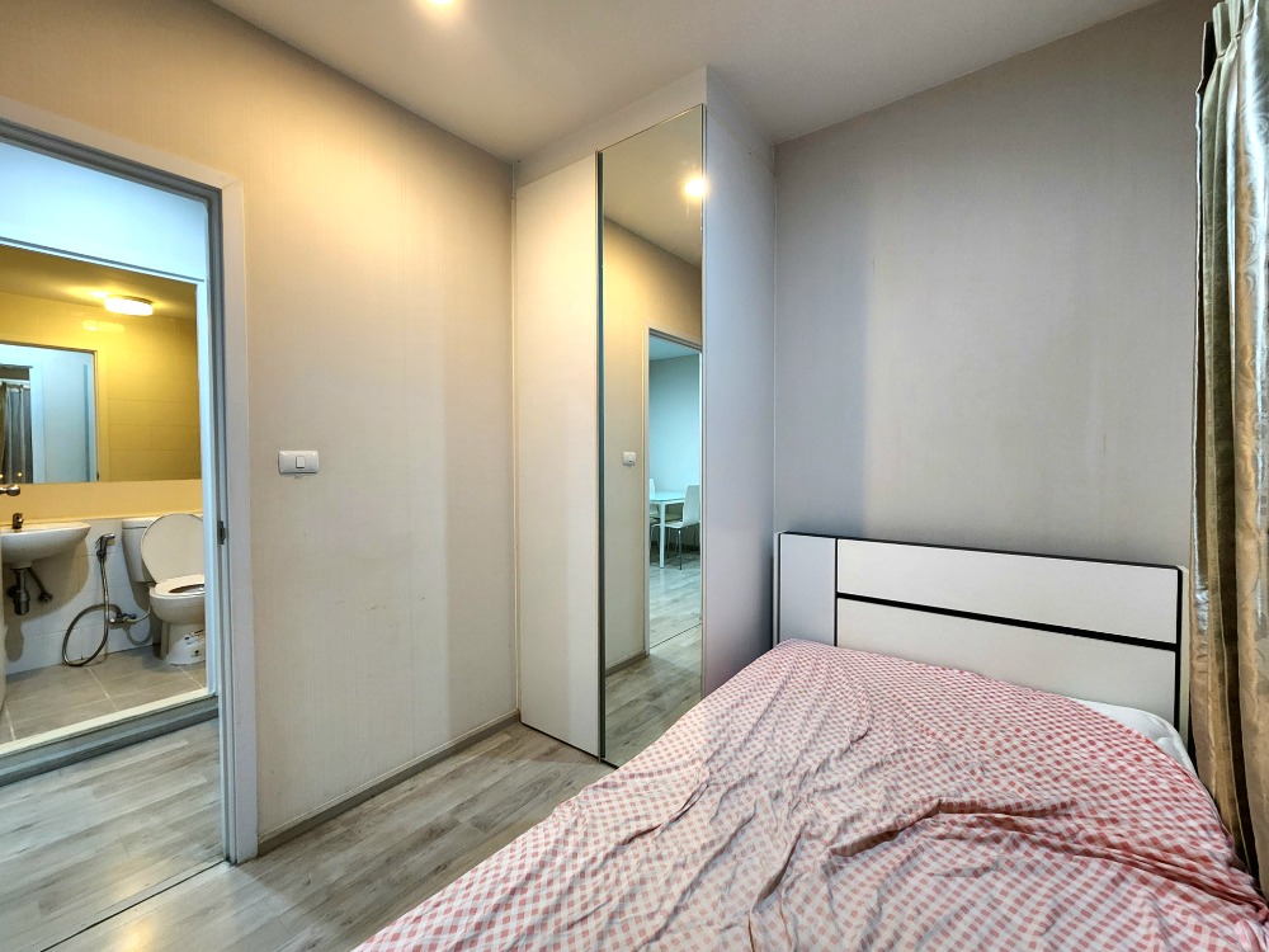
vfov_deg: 89.9
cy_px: 476
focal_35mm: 13
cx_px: 634
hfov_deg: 106.2
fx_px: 477
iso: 320
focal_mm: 2.2
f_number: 2.2
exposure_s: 1/33
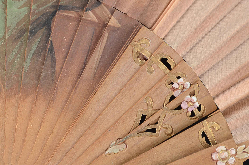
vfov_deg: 12.3
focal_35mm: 111
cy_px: 111
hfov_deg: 18.3
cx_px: 46
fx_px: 766
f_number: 8
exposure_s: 1/80
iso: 100
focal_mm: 44
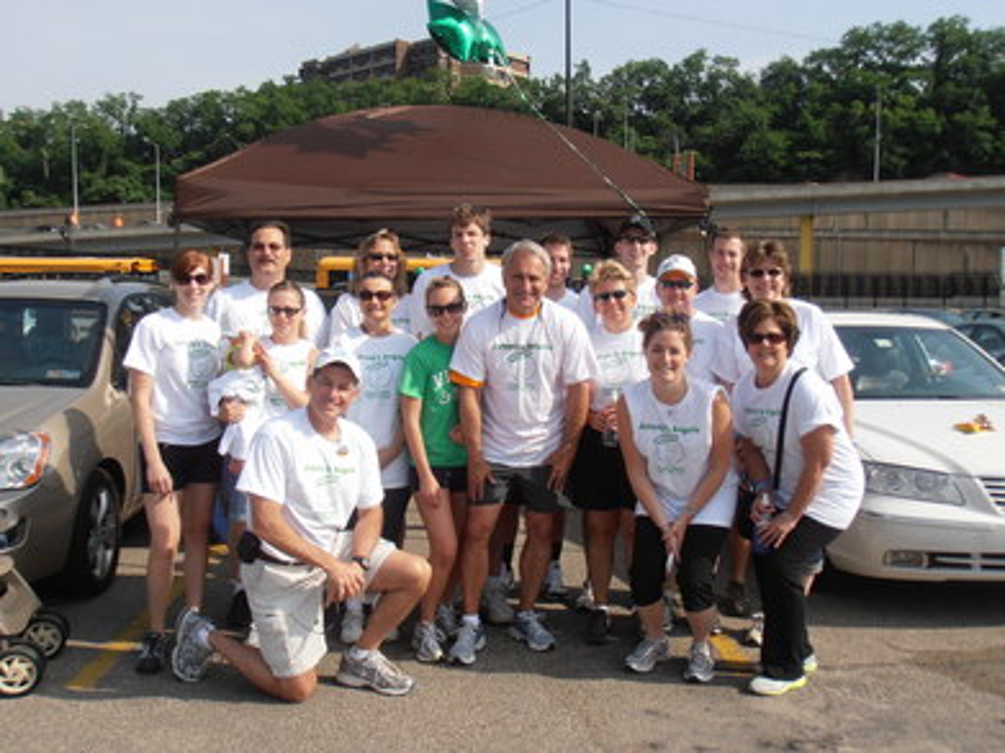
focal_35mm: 37
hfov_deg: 50.2
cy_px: 376
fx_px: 1074
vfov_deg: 38.6
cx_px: 502
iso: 80
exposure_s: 1/1000
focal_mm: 6.61
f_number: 3.9
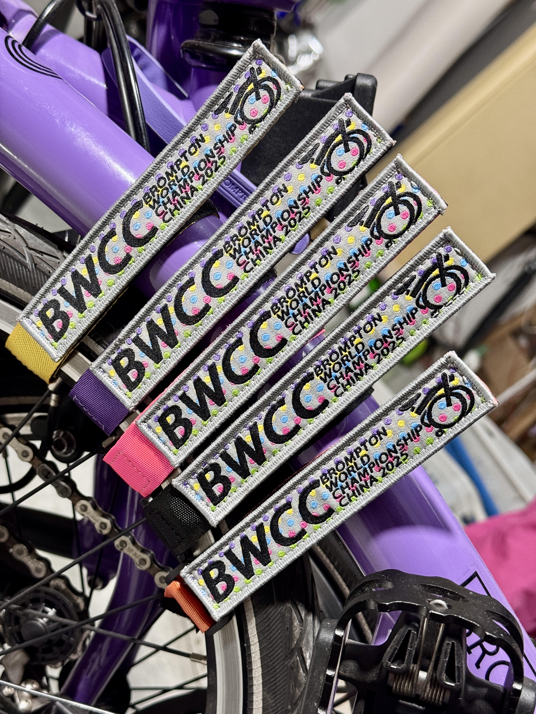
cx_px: 268
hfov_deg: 30.3
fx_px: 991
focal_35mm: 48
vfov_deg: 39.7
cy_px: 357
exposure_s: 1/50
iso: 200
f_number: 1.78
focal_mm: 6.76
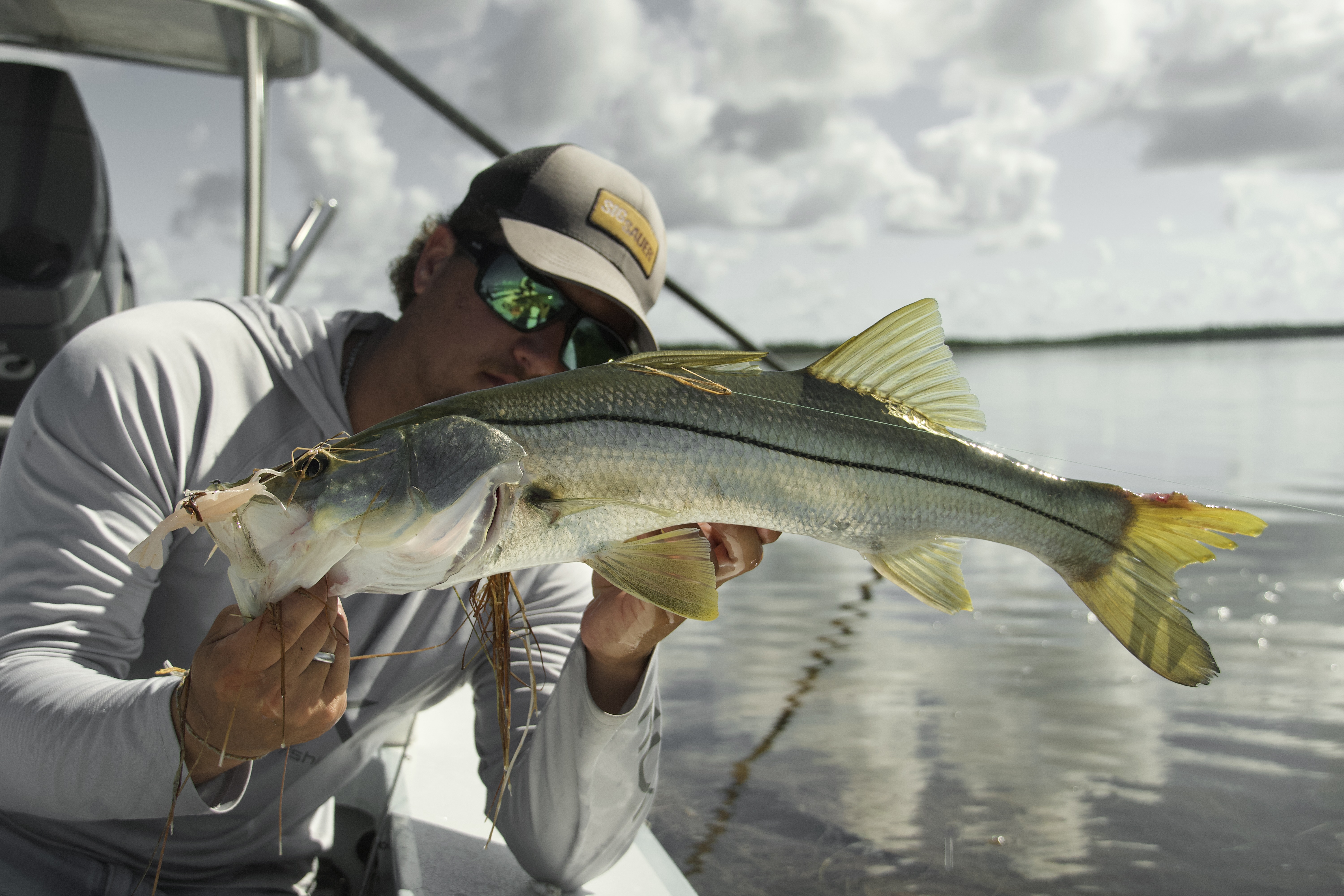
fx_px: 1624
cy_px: 448
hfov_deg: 45.0
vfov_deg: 30.8
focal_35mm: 44
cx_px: 672
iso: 400
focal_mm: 29
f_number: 4.5
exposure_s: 1/100
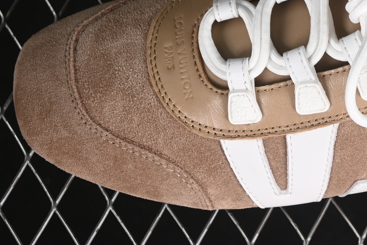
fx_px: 1784
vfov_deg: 7.8
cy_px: -12
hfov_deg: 11.7
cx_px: 342
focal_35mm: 175
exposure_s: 1/60
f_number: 7.1
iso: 160
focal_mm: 50
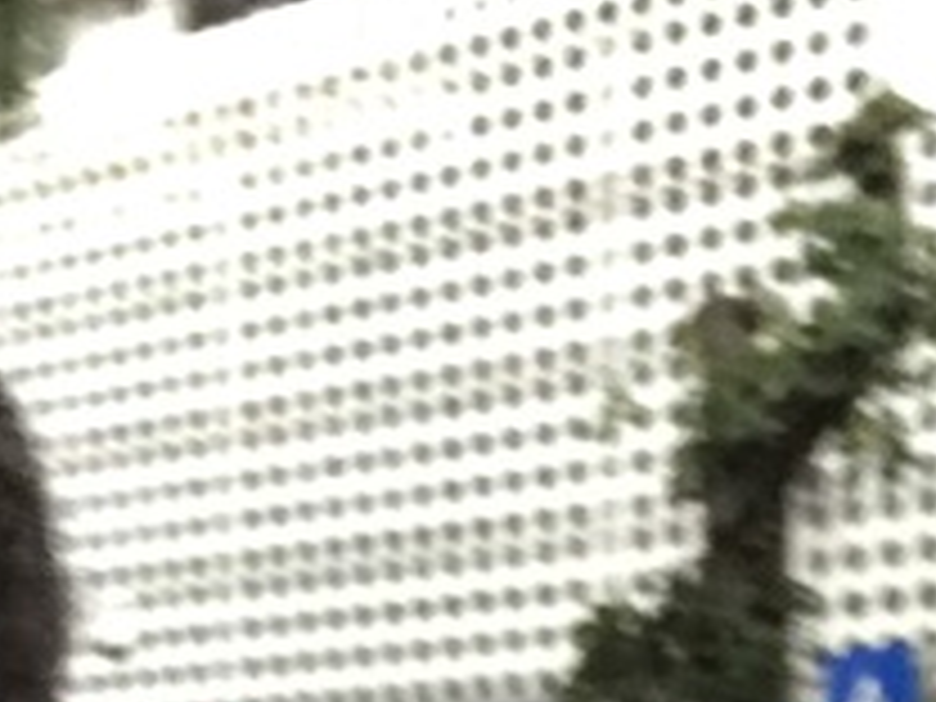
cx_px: -180
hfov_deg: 12.3
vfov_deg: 9.3
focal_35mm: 157
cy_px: 974
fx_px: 4245
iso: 320
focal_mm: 2.87
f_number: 2.2
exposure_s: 1/50
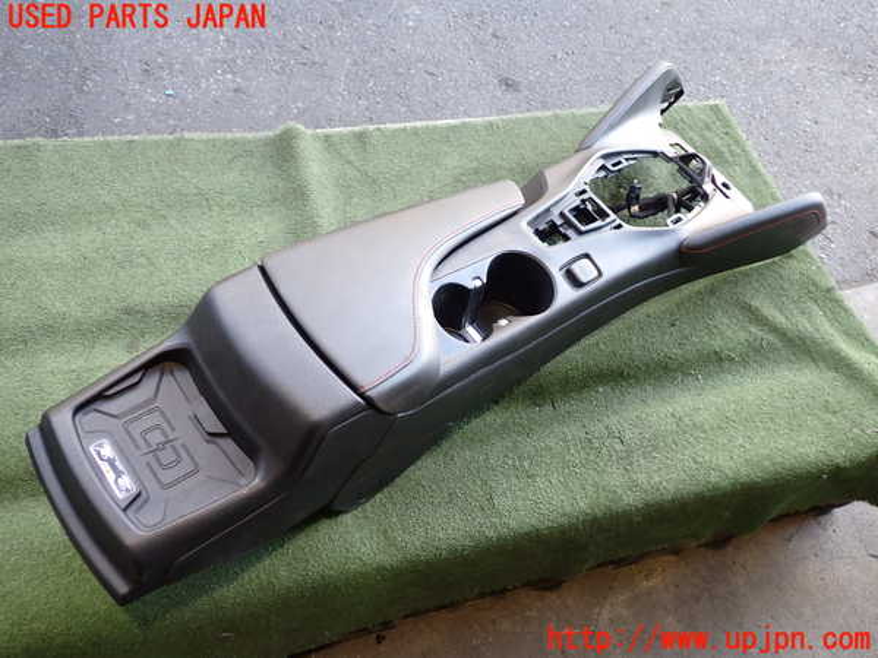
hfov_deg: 60.0
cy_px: 329
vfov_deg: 46.8
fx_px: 761
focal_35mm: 30
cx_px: 439
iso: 200
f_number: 2.3
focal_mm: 5.4
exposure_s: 1/60
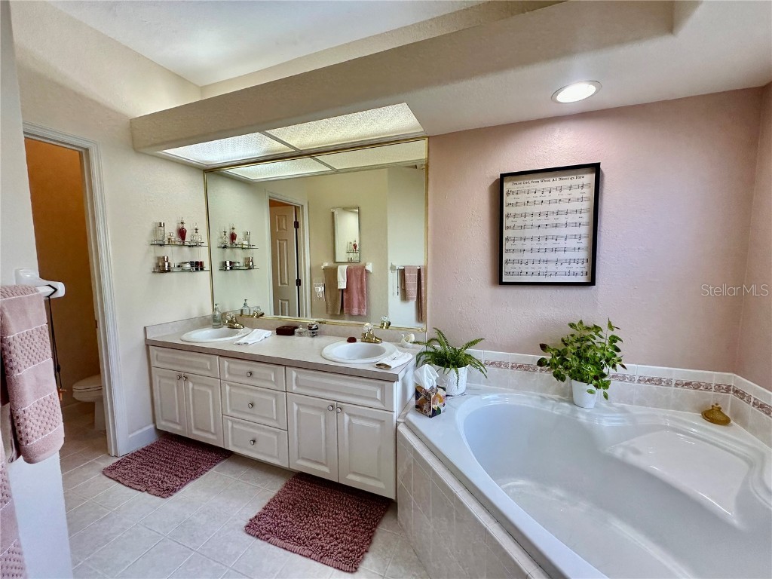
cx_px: 386
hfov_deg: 102.1
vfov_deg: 85.7
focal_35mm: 14
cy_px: 290
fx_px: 312
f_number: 2.2
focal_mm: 2.22
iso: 100
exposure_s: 1/120
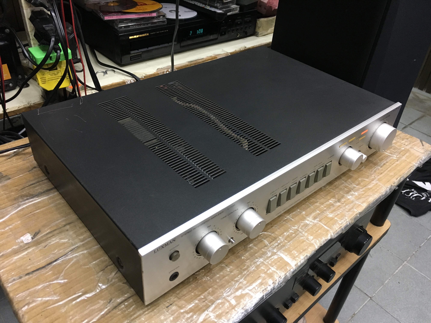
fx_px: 361
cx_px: 216
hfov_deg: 61.7
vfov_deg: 48.2
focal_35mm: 29
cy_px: 162
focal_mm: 4.15
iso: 160
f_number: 2.2
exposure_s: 1/33
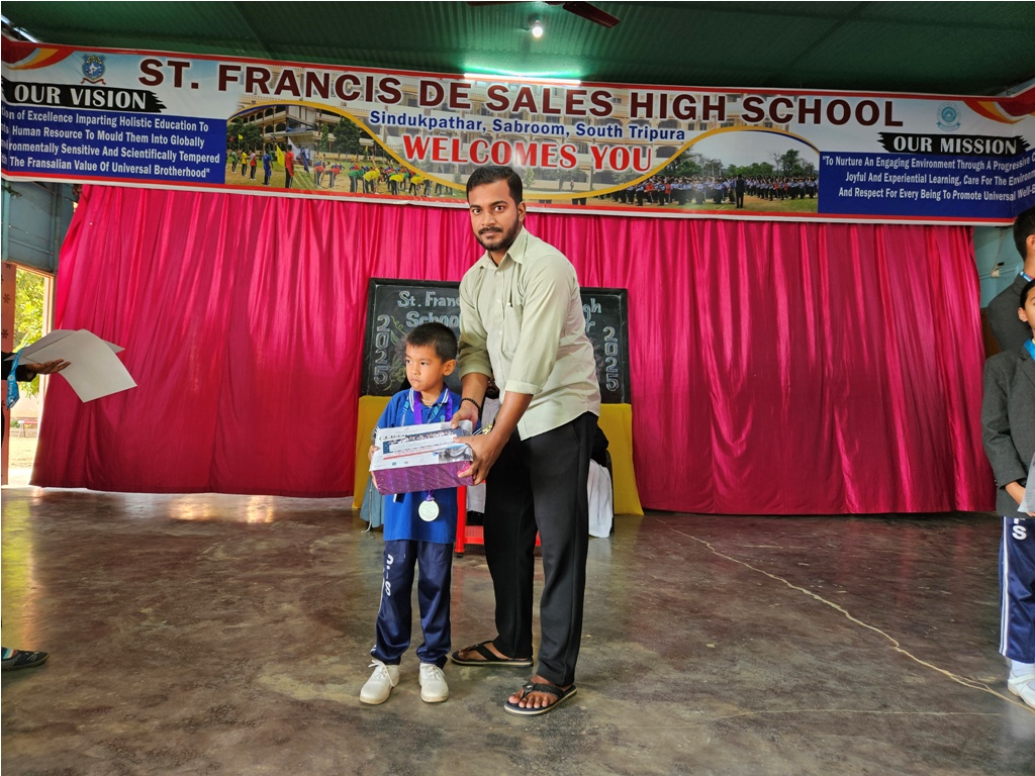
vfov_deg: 58.9
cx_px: 518
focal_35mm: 23
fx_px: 688
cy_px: 388
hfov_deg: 73.9
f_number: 1.8
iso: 80
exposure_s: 1/100
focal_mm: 5.4
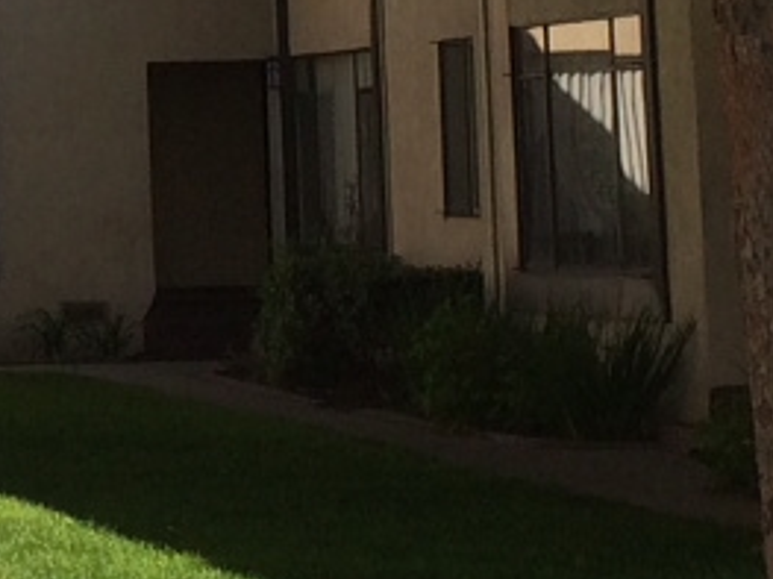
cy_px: -194
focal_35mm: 186
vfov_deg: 7.9
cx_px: -535
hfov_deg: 10.1
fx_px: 4152
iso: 32
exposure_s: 1/1414
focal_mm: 4.12
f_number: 2.2
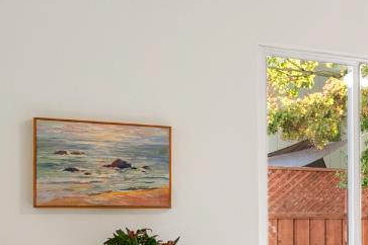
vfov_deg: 21.5
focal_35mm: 62
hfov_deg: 20.9
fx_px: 634
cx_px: 678
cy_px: 210
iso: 250
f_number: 8
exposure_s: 1/4
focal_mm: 10
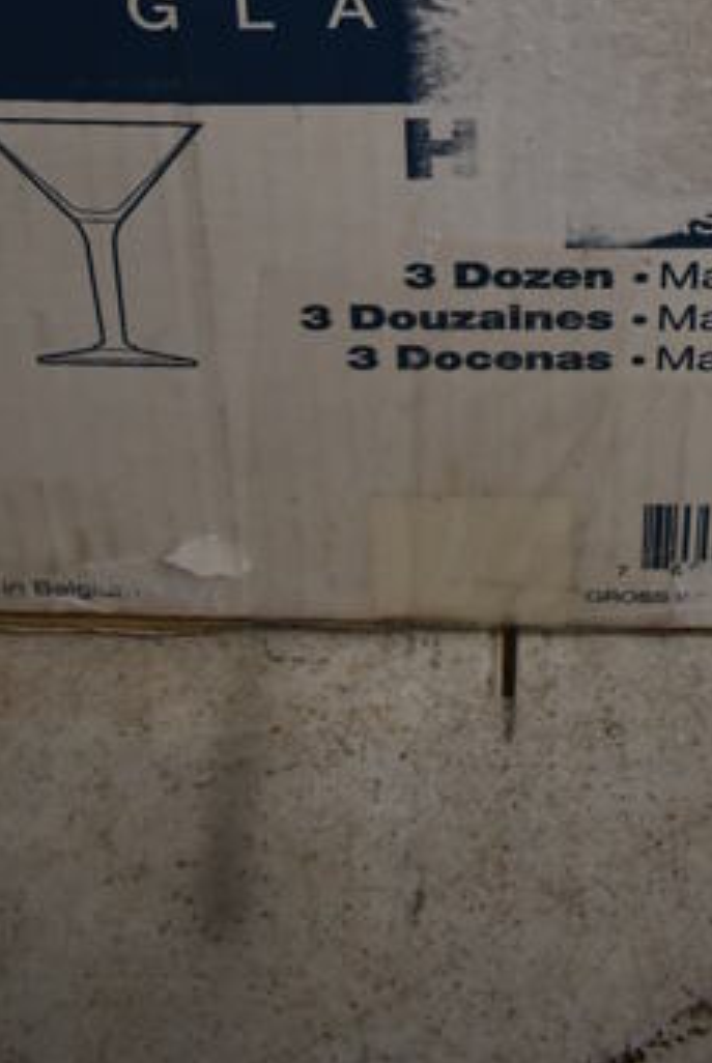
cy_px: -247
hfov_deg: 18.9
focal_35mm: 72
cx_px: 494
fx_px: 2129
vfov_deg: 25.0
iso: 900
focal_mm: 18
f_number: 3.5
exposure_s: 1/125
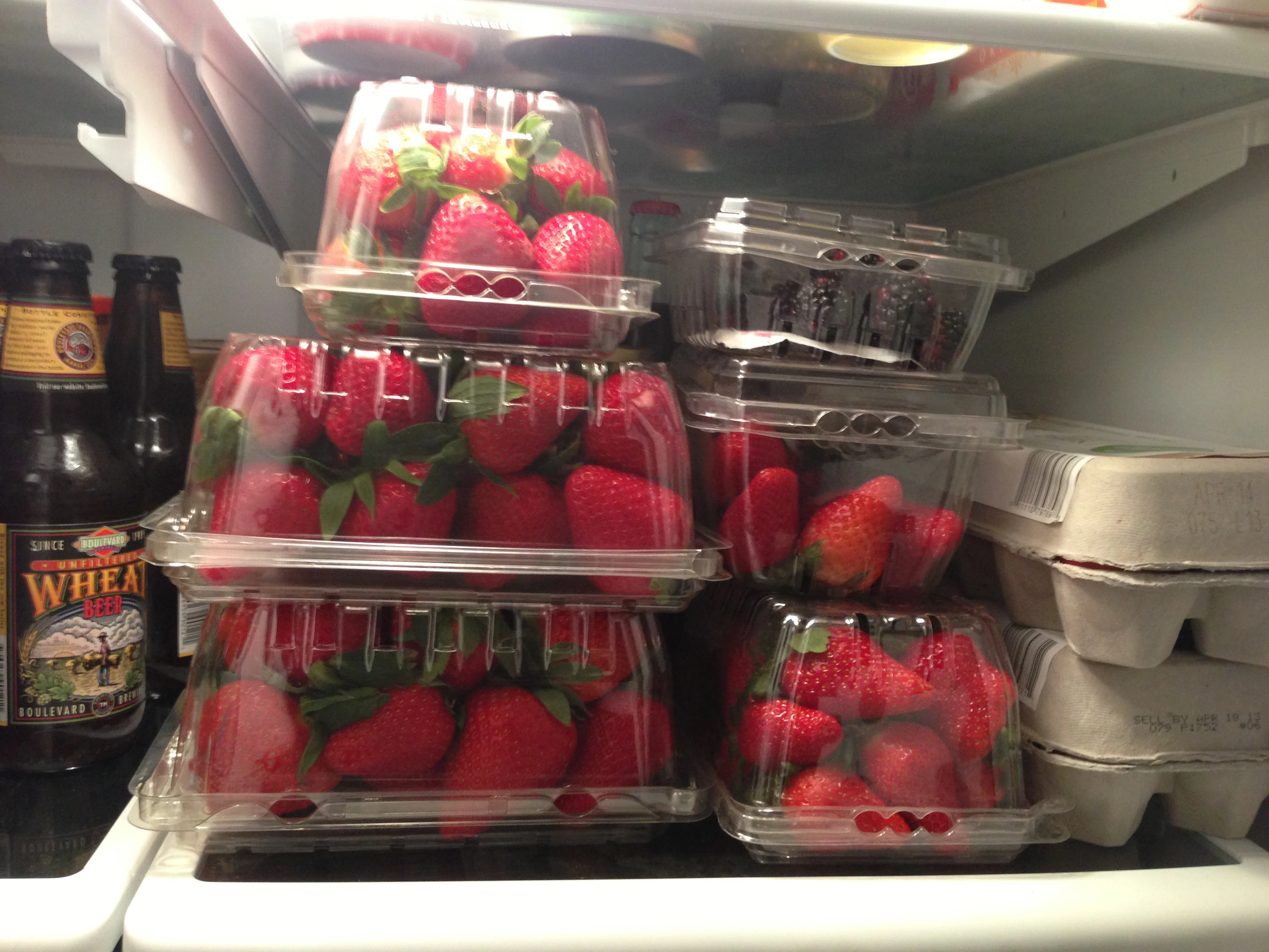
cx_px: 634
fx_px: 1210
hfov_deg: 55.4
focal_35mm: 33
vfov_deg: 42.9
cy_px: 476
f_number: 2.4
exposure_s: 1/20
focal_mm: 4.13
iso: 160
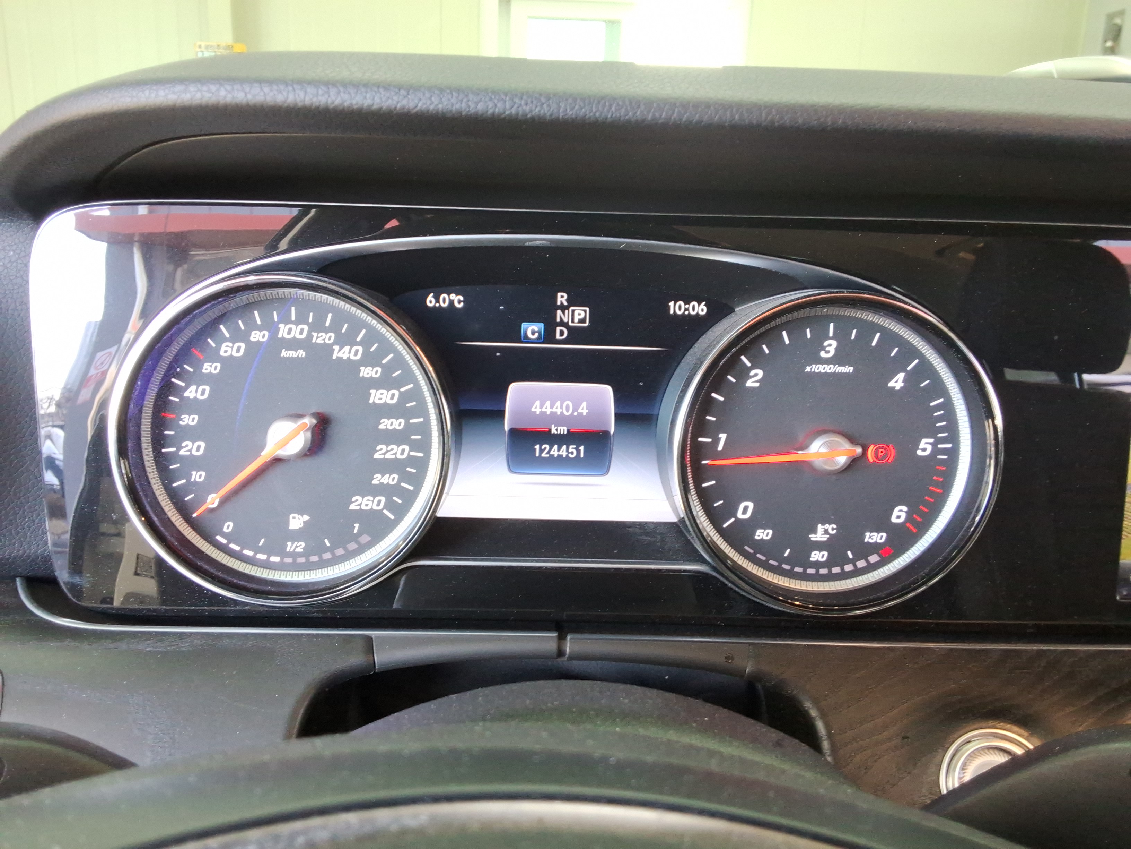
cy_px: 424
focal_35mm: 28
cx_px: 566
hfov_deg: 63.4
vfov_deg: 49.7
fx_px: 915
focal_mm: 2.91
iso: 82
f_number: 1.9
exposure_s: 1/40
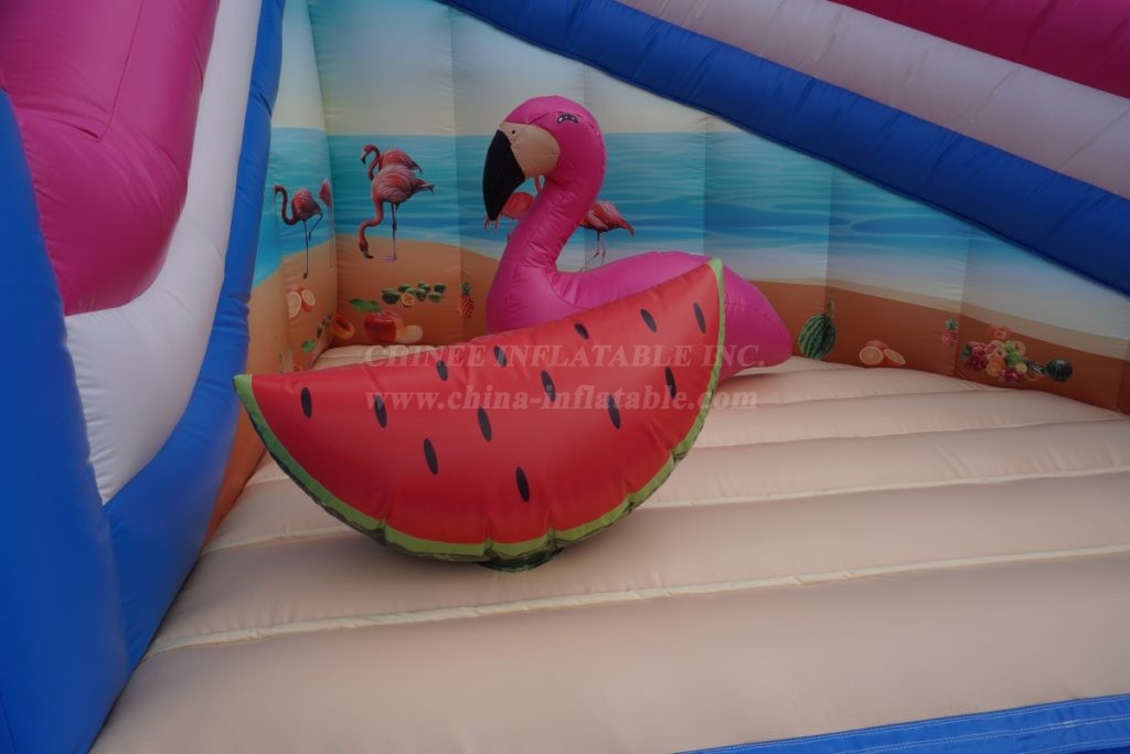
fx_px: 753
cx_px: 565
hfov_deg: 73.7
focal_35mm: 24
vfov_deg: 53.1
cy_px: 377
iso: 100
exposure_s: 1/500
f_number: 7.1
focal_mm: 16
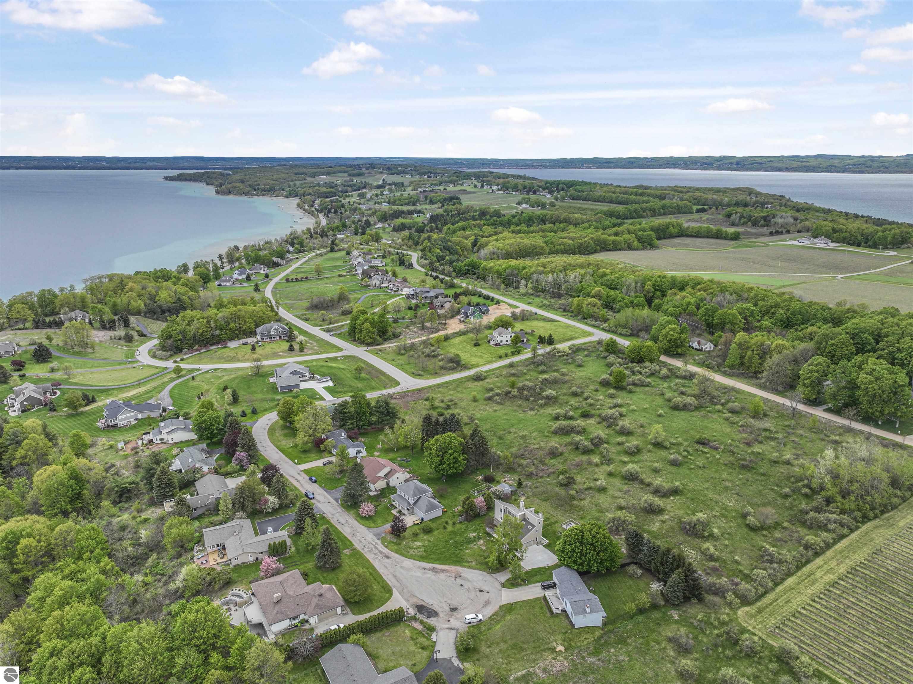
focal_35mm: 24
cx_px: 456
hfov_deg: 71.6
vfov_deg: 56.8
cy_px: 342
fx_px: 633
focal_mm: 12.29
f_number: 2.8
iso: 190
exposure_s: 1/320
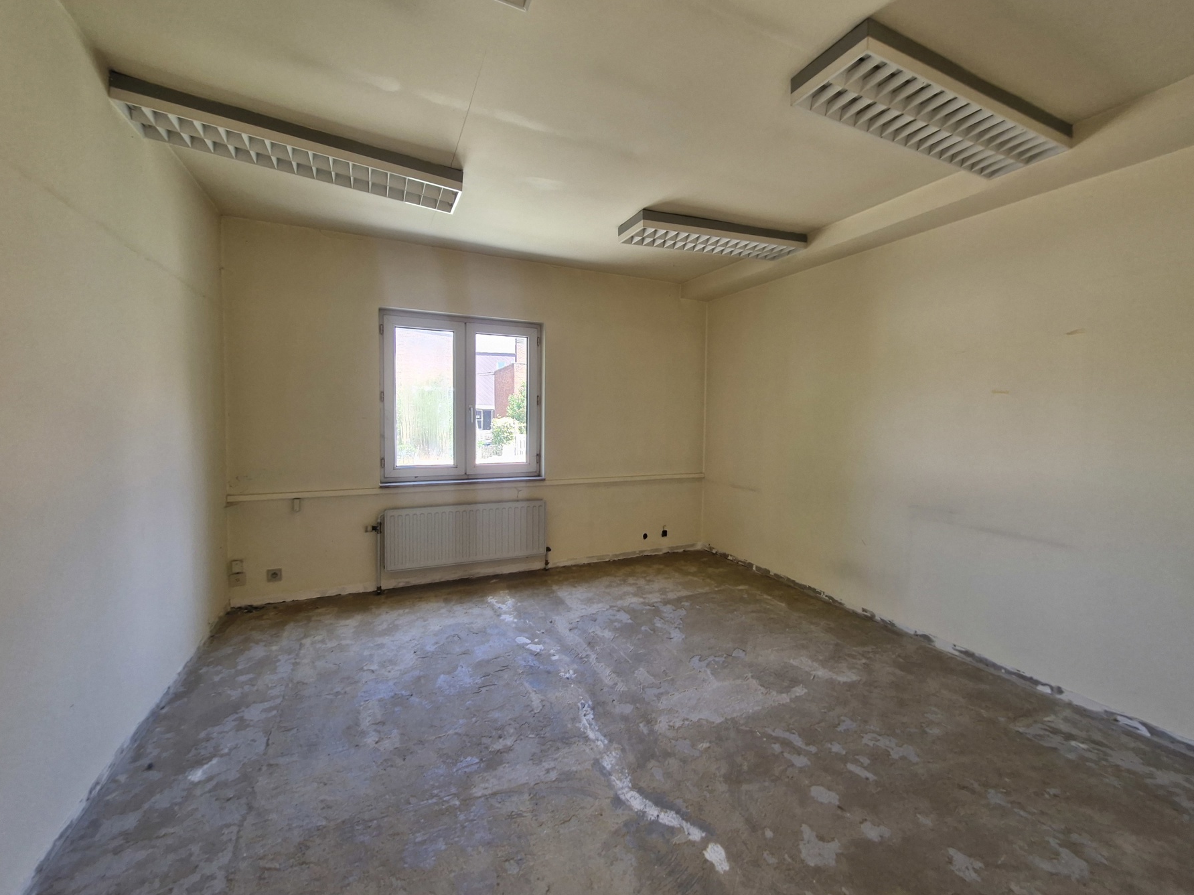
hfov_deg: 102.1
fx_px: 483
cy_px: 438
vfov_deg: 85.7
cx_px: 599
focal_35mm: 14
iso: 100
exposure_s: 1/50
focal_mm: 1.74
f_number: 2.2
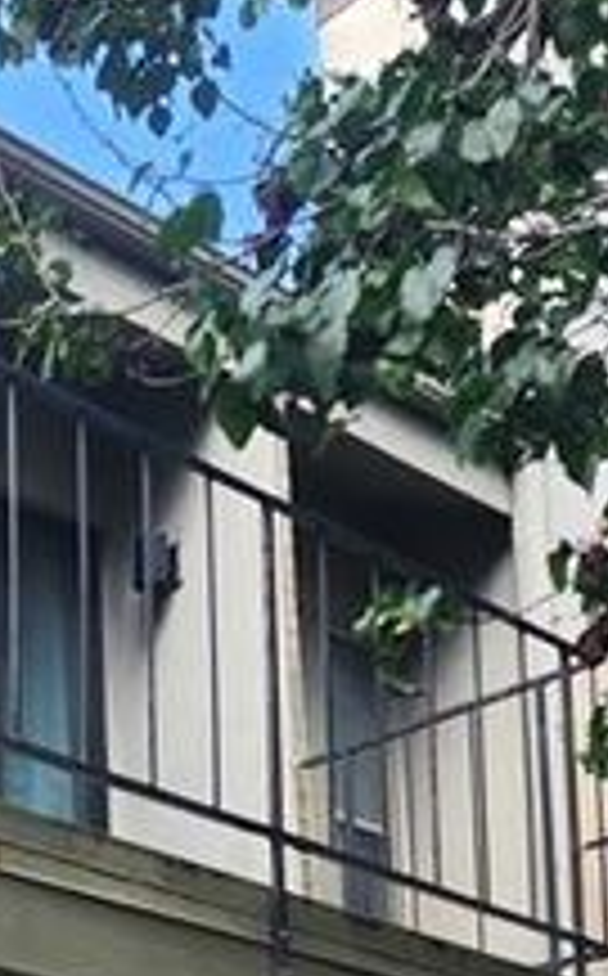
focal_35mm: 75
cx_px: -347
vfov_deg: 25.4
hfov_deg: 15.7
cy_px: 1086
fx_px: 1995
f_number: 1.8
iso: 40
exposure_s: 1/180
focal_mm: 6.4
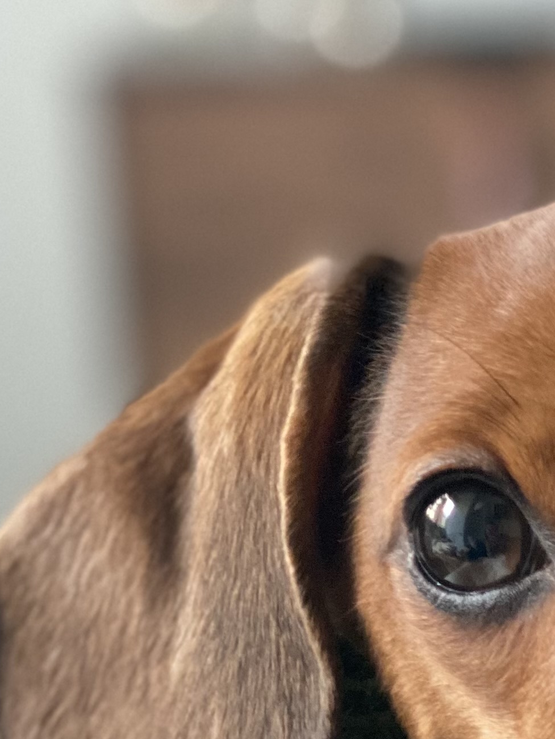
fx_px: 3441
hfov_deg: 9.1
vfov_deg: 11.8
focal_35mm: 161
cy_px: 1053
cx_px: 641
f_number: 2
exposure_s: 1/40
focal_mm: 6
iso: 400
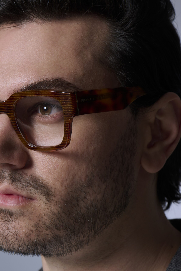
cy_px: 136
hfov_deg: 13.0
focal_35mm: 105
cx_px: 90
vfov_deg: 19.5
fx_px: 792
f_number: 18
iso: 200
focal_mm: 105
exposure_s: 1/125
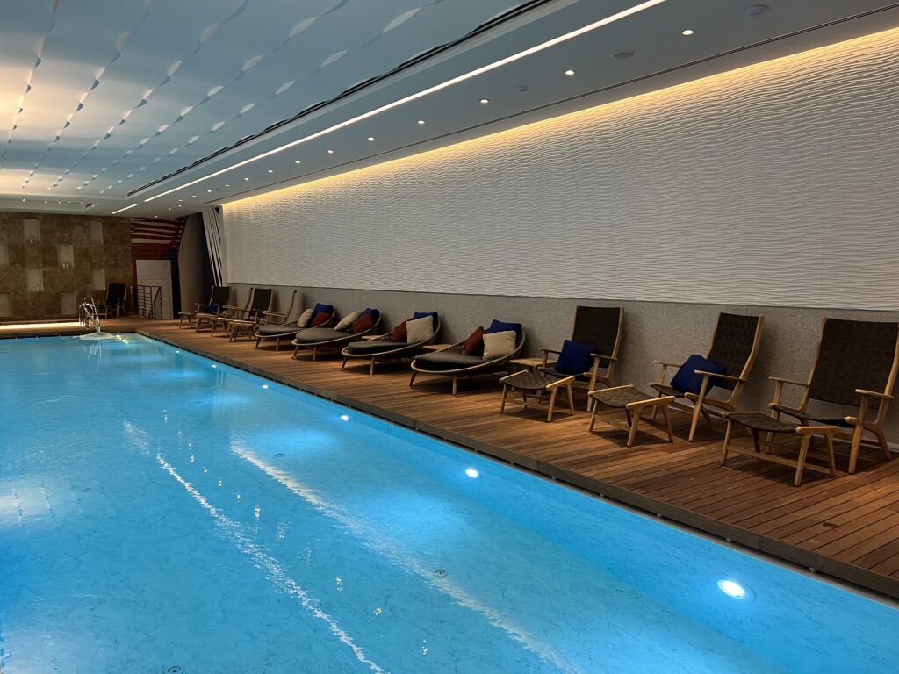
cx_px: 450
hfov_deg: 67.3
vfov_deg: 53.1
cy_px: 337
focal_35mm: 26
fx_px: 675
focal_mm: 5.7
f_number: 1.5
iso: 160
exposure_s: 1/59
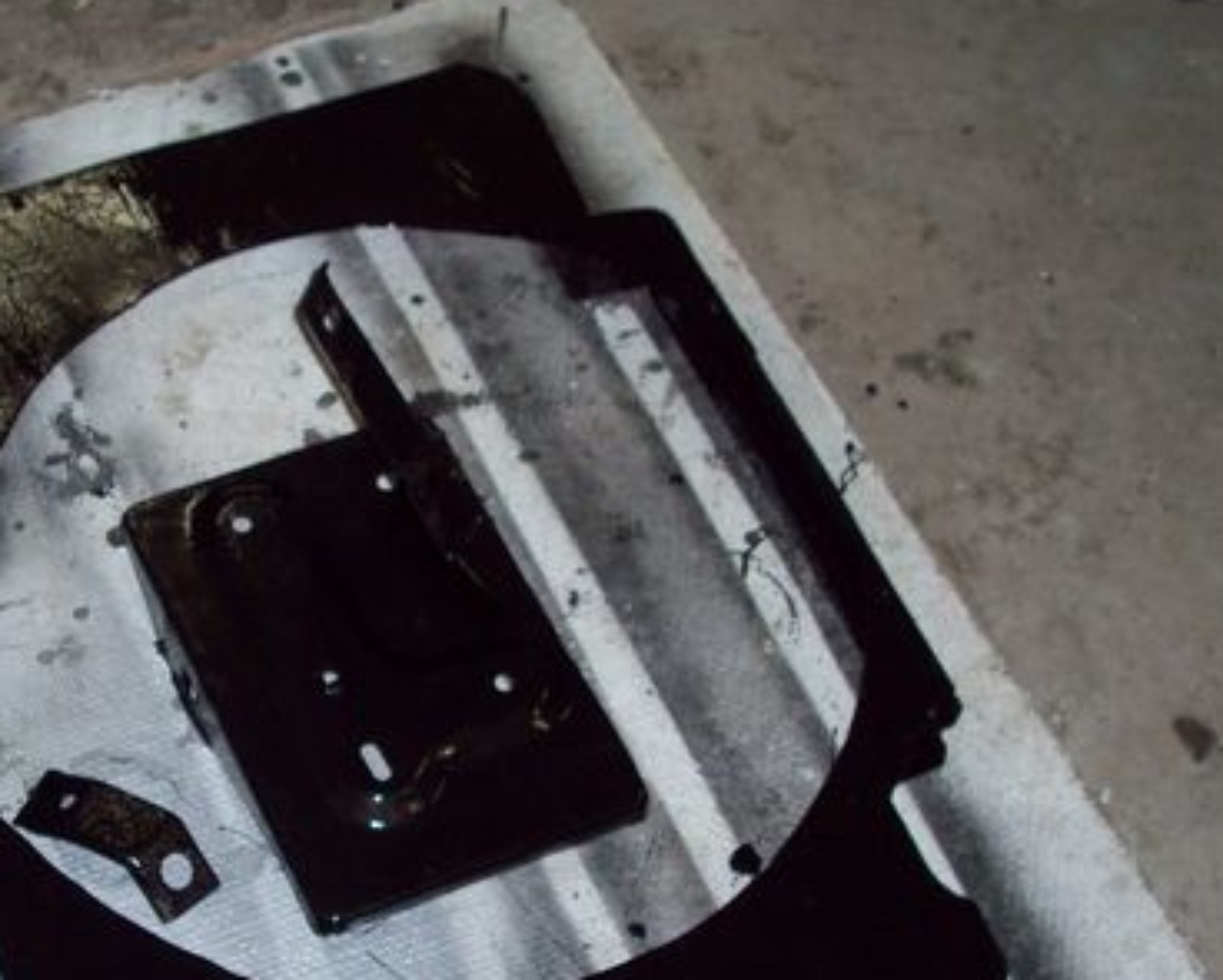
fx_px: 2826
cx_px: 366
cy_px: 724
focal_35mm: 78
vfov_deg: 19.6
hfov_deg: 24.3
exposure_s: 1/71.9
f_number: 3.1
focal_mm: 7.6
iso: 80
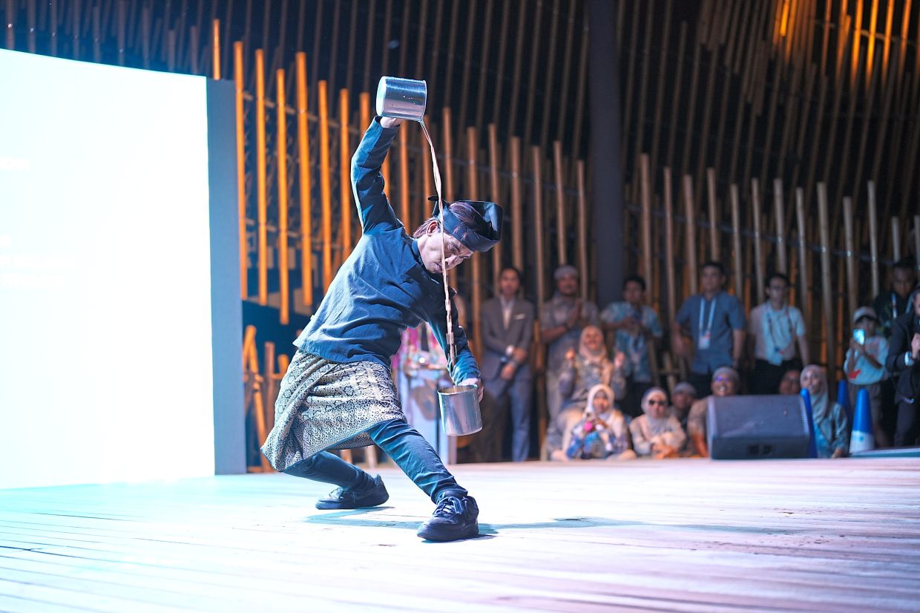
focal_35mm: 50
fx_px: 1277
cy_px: 306
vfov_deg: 27.0
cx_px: 460
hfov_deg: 39.6
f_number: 1.4
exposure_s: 1/100
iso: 250
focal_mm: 50
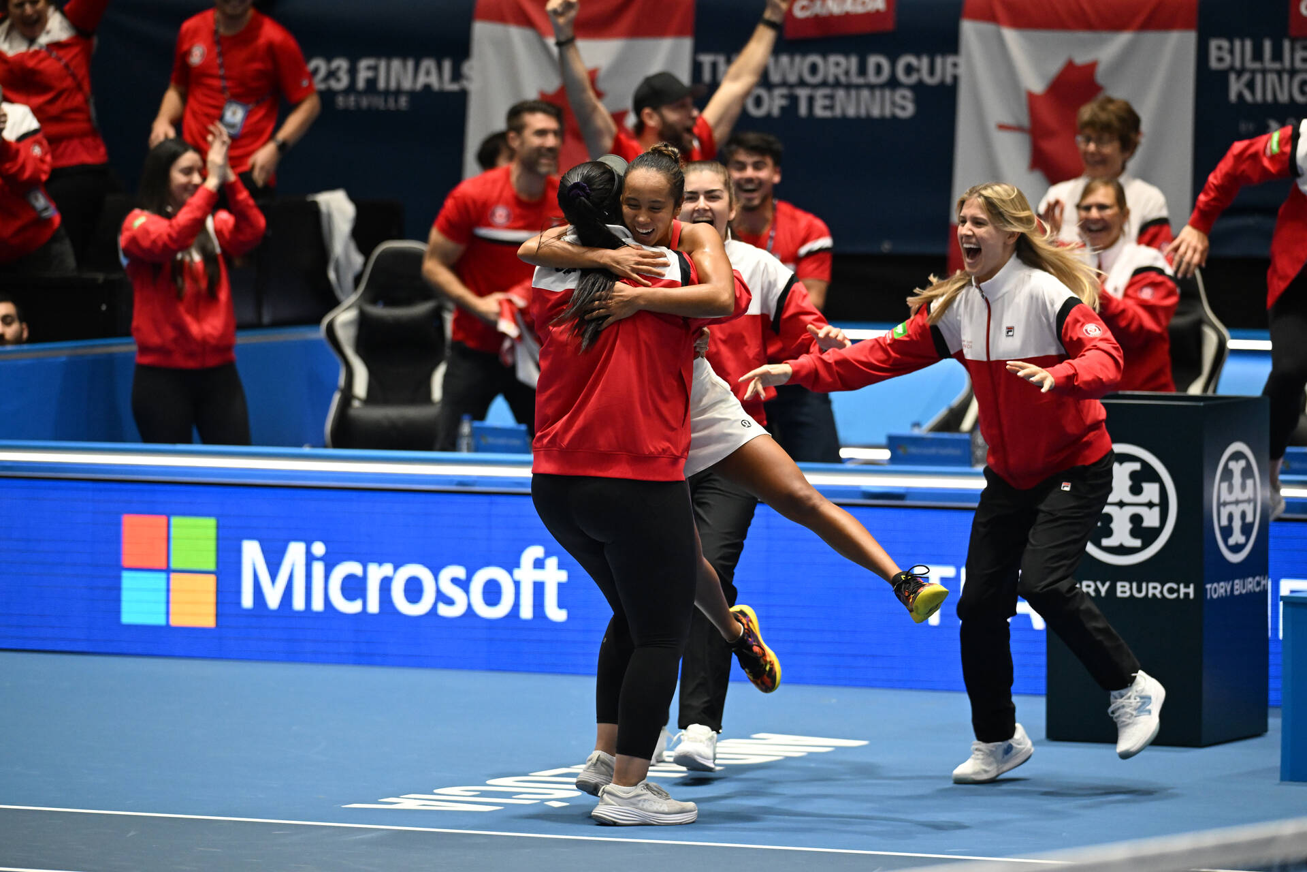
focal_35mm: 220
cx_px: 654
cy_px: 436
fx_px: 7987
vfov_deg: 6.2
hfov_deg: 9.4
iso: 4000
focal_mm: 220
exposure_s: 1/1600
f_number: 2.8
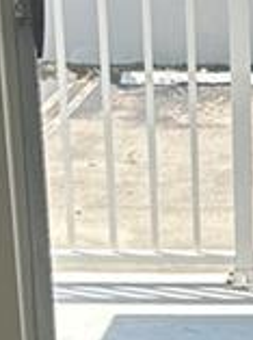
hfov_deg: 8.0
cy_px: 466
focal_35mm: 184
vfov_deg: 10.5
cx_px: 296
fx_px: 1800
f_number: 1.78
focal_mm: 6.86
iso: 80
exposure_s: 1/1272
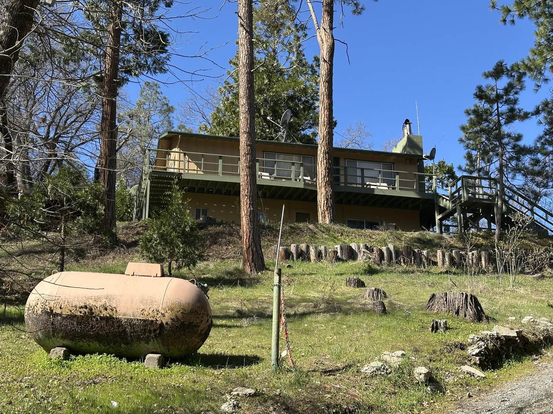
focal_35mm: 48
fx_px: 767
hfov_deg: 39.7
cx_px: 276
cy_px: 207
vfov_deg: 30.3
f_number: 1.78
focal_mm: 6.86
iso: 64
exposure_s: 1/1751
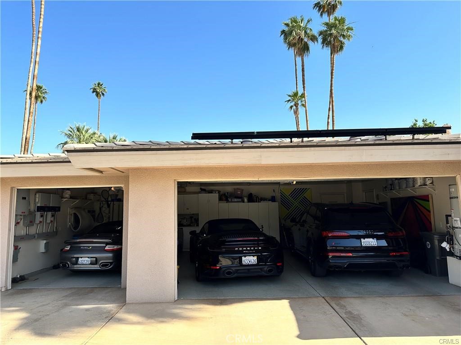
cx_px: 230
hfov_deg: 71.6
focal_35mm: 24
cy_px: 172
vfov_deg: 56.8
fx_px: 320
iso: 80
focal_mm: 6.86
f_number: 1.78
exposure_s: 1/2967
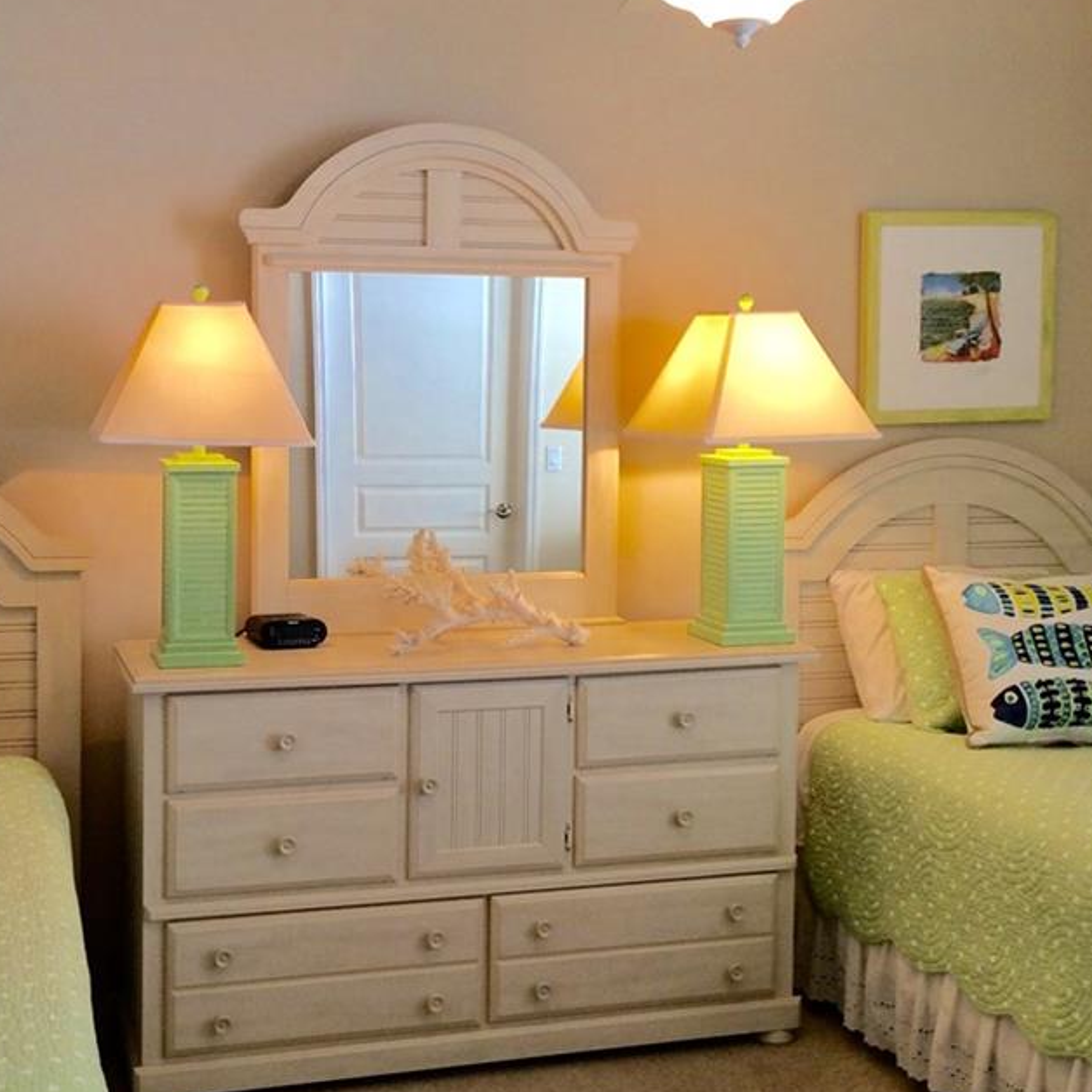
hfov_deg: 36.5
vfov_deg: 36.7
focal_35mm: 46
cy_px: 469
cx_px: 395
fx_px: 1642
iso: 50
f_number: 2.4
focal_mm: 3.3
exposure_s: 1/24
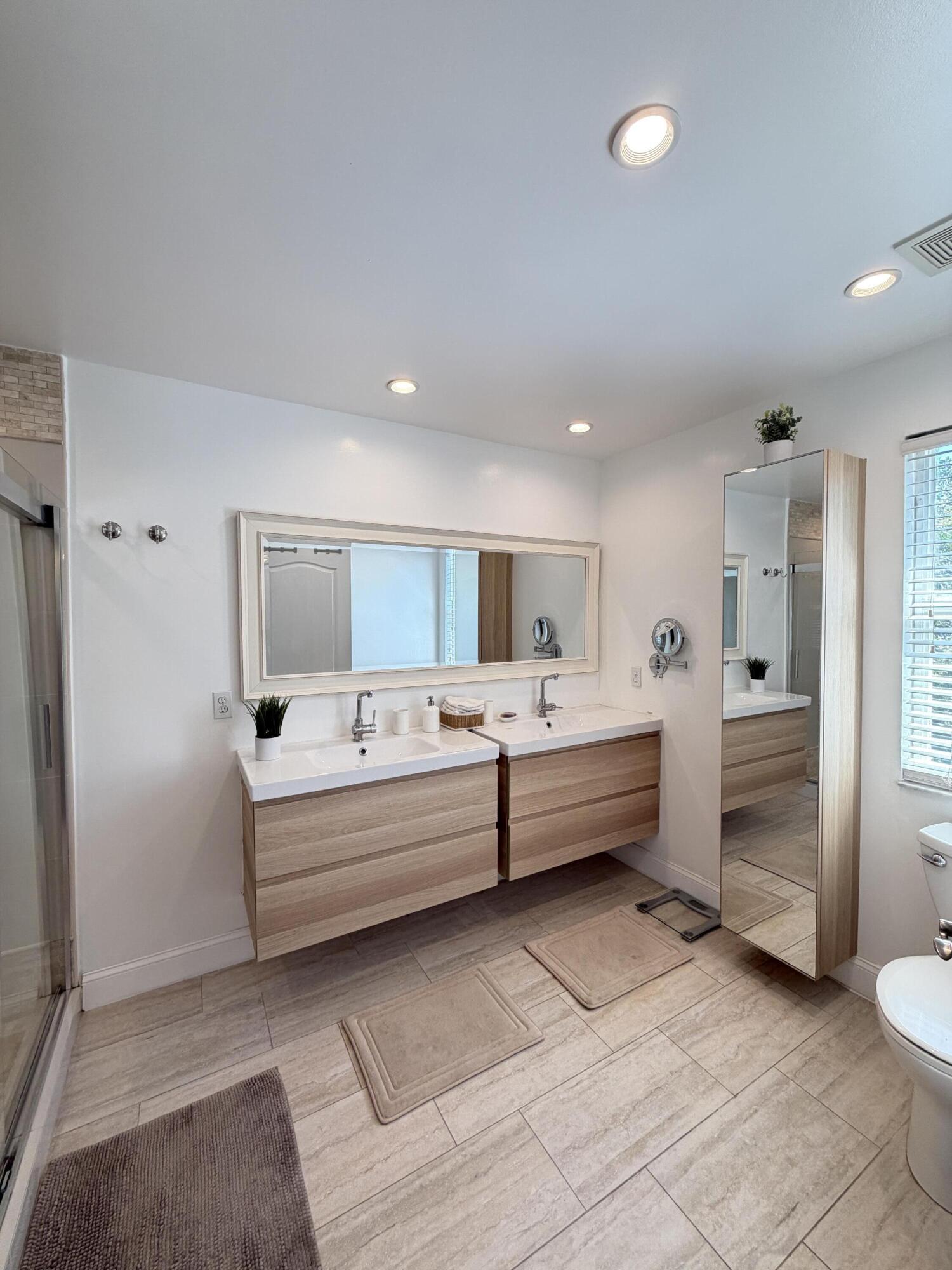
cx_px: 476
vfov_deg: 102.1
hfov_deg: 85.7
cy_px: 635
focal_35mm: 14
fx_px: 513
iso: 160
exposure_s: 1/120
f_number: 2.2
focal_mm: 2.22
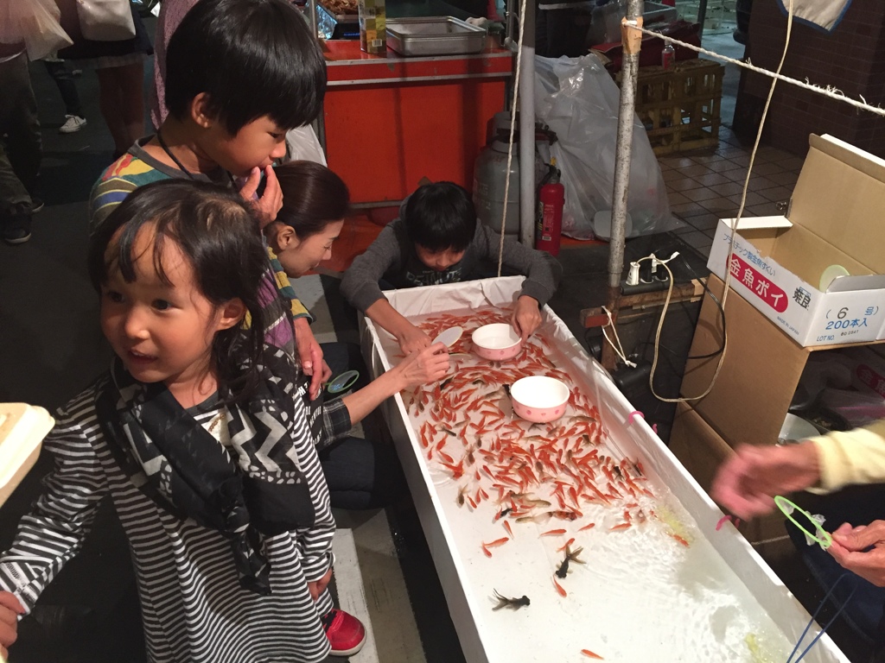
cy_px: 332
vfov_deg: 48.2
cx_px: 442
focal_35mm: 29
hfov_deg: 61.7
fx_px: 741
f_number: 2.2
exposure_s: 1/30
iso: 200
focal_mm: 4.15
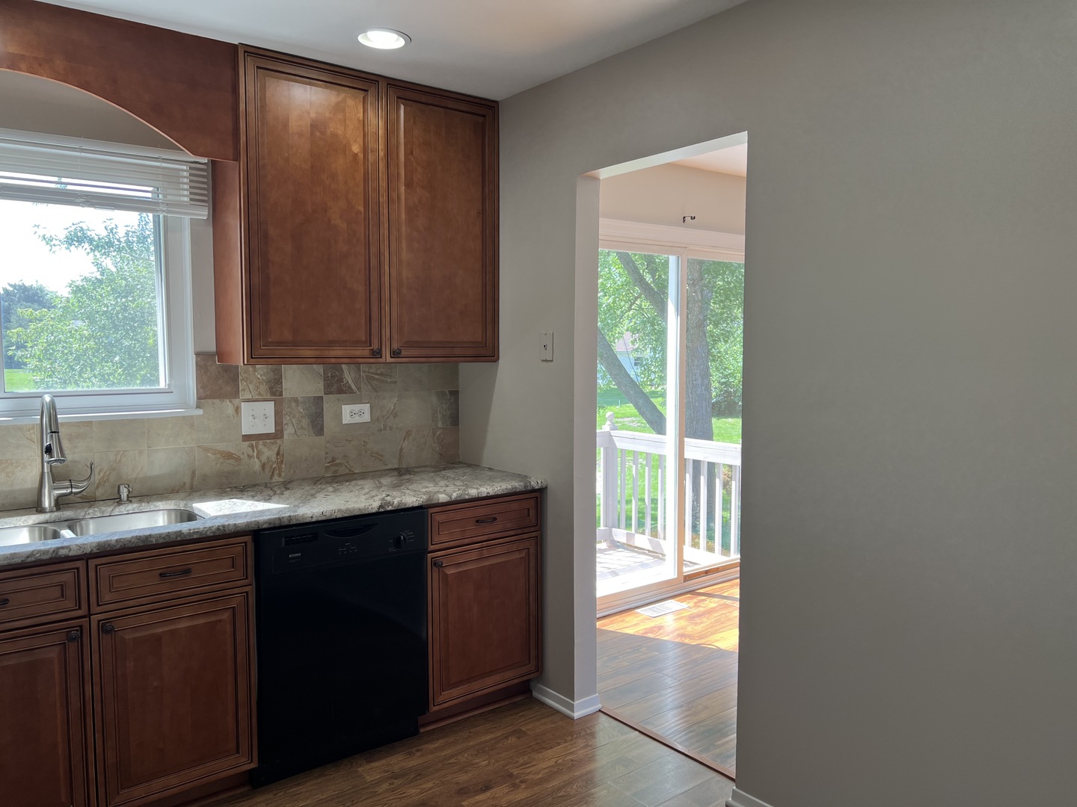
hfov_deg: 67.3
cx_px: 538
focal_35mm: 26
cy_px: 404
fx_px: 809
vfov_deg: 53.1
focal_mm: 5.7
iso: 40
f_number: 1.5
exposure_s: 1/137
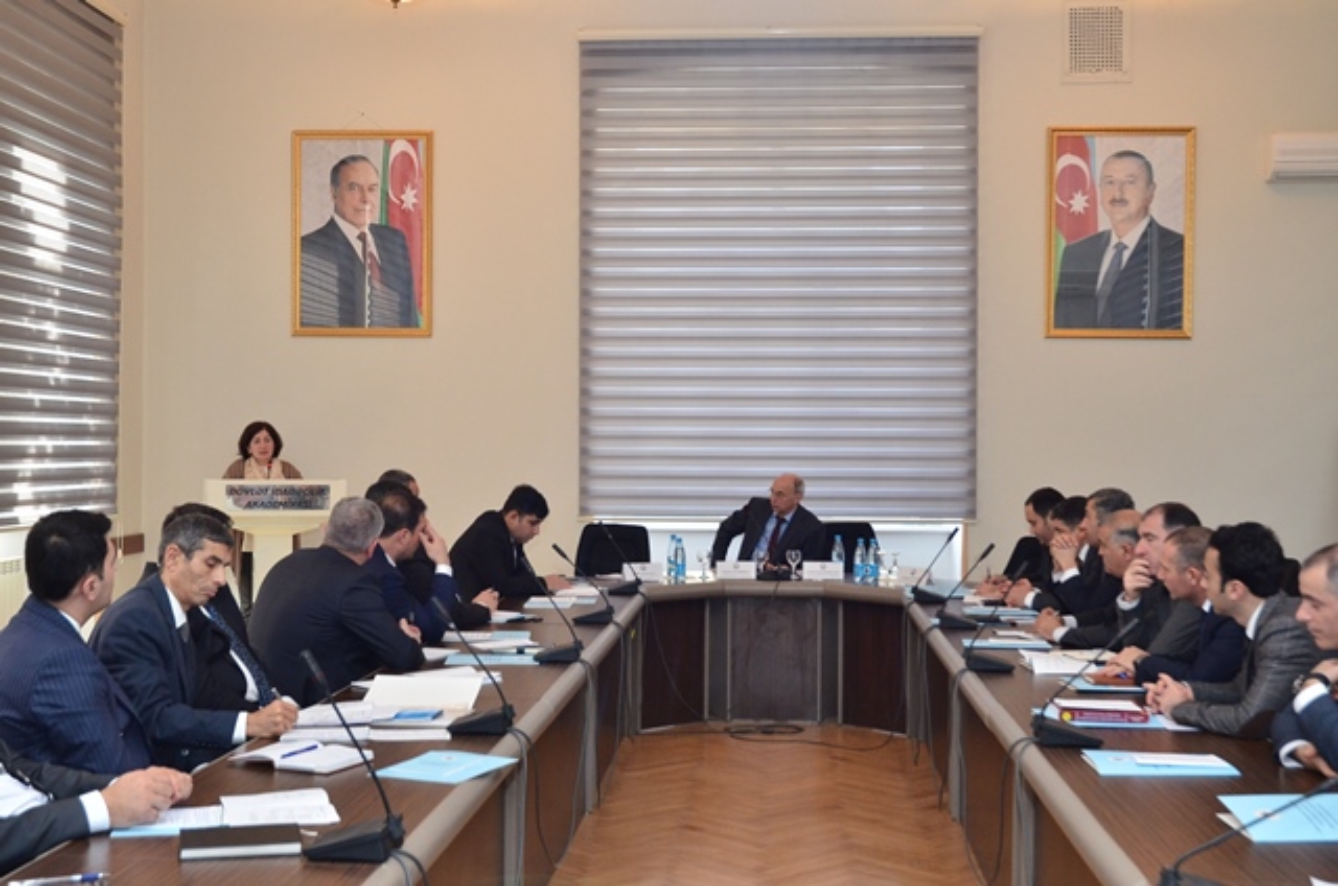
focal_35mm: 44
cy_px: 443
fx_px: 1614
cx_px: 669
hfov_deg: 45.0
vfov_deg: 30.7
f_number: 6.3
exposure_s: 1/125
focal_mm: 29
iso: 1600
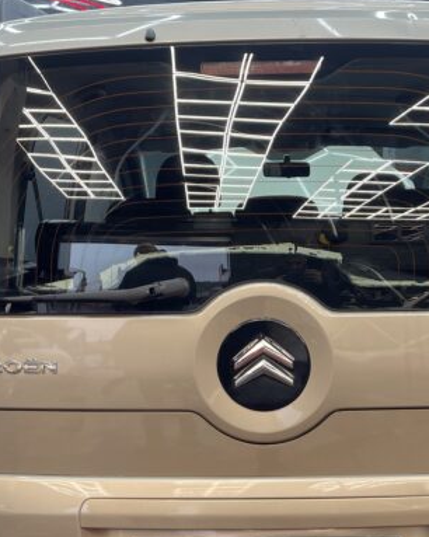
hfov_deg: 28.4
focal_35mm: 53
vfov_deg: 35.0
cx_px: 283
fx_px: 842
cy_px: 359
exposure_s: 1/100
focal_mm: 4.2
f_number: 1.6
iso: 80
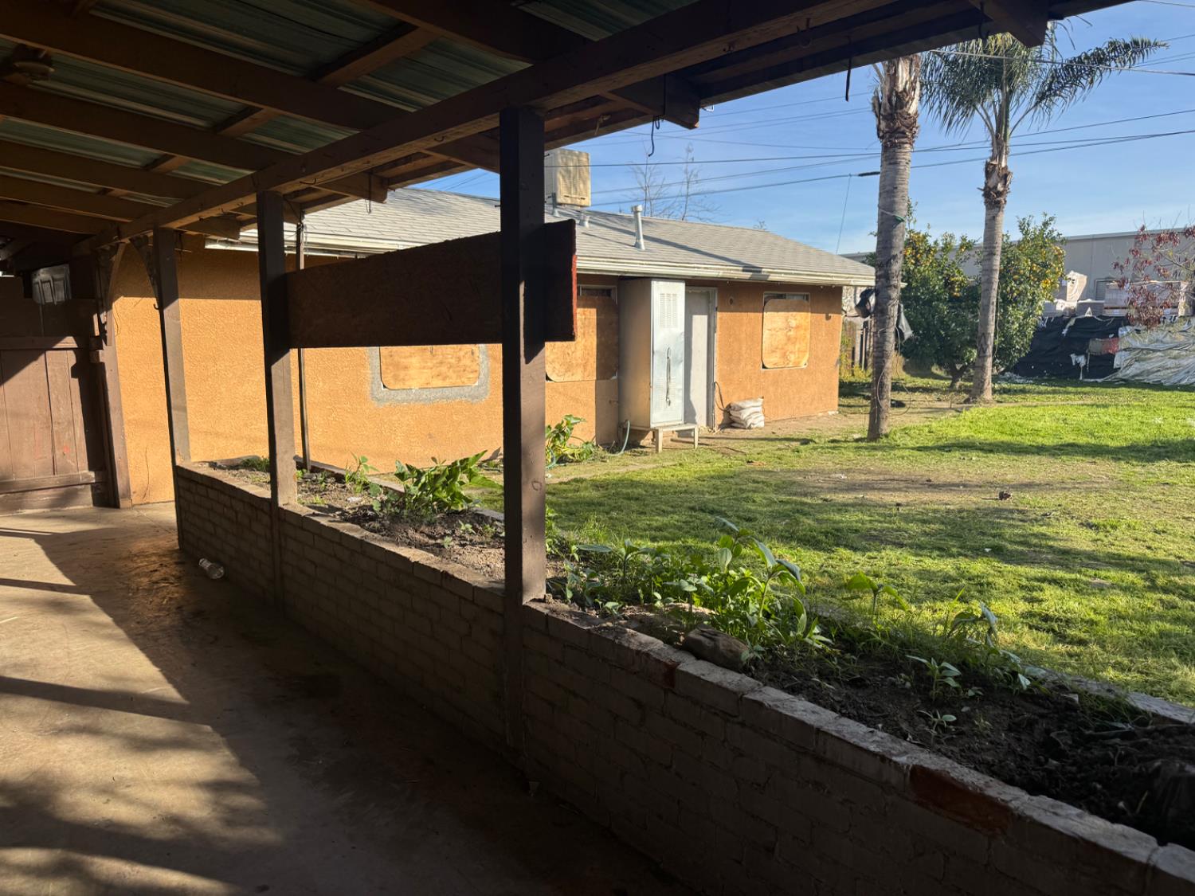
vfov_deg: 56.8
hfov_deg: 71.6
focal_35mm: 24
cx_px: 598
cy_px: 448
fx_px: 829
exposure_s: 1/2710
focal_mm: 6.76
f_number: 1.78
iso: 80
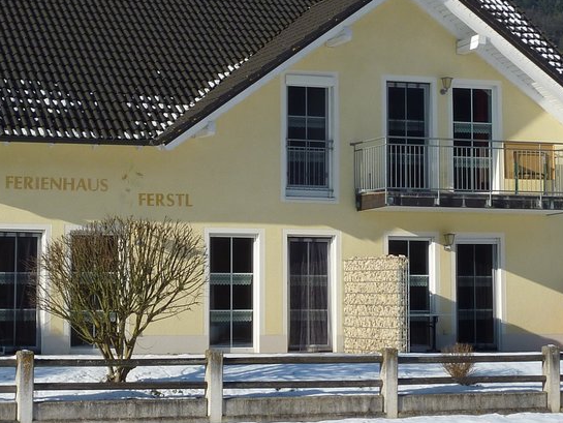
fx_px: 1611
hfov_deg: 19.8
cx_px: 253
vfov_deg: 14.9
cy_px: 164
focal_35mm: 99
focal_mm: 7.3
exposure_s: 1/500
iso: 80
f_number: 5
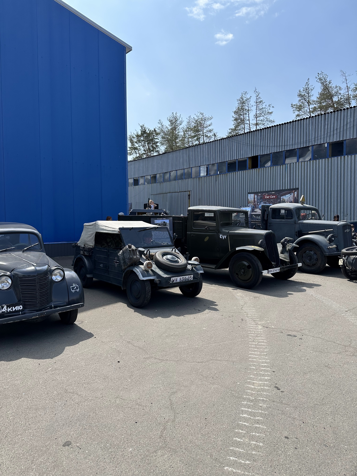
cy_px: 238
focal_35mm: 24
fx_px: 330
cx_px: 178
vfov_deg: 71.6
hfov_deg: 56.8
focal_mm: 6.86
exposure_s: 1/4348
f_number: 1.78
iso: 80
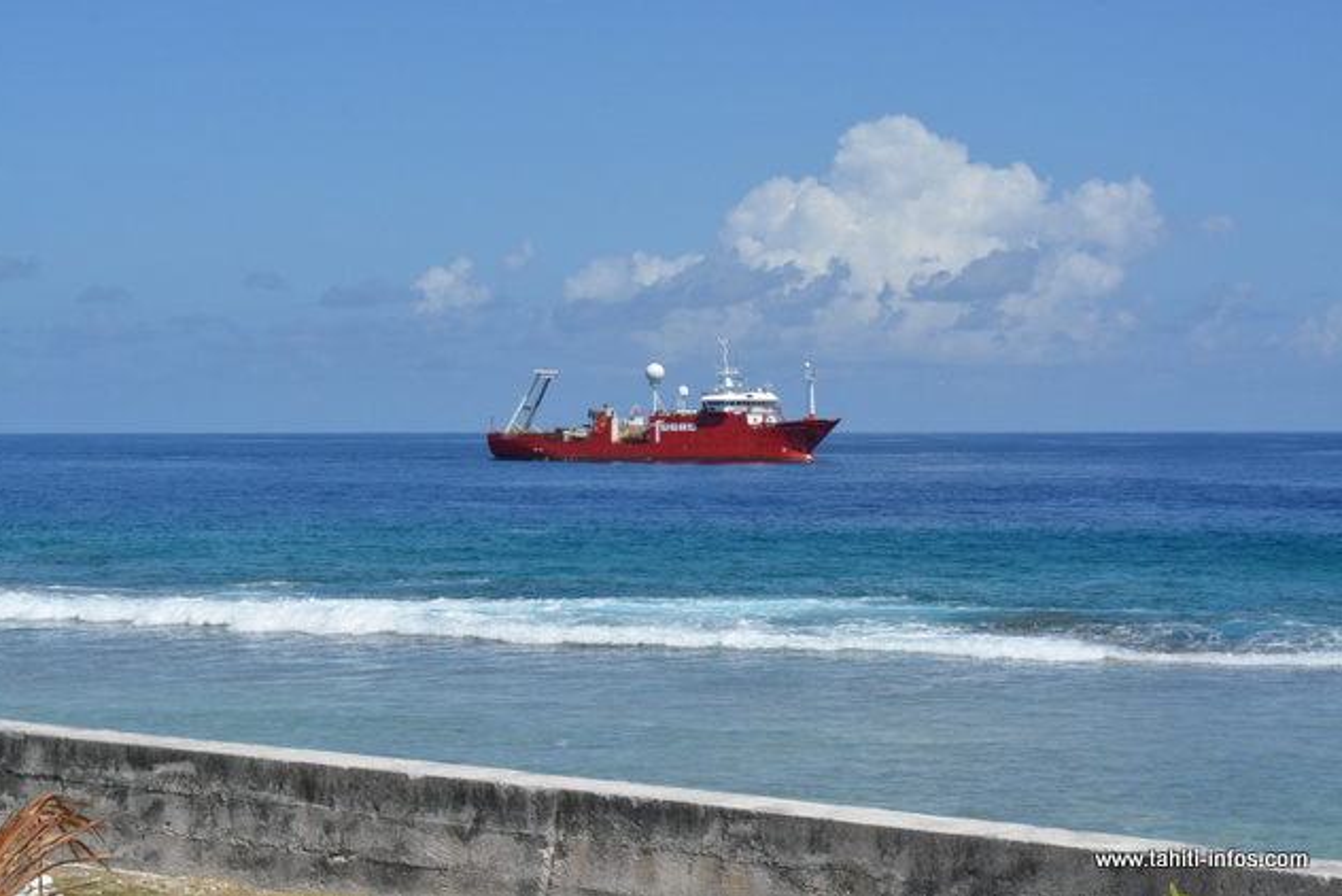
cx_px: 665
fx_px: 3114
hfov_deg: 24.3
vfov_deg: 16.4
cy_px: 447
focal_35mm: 84
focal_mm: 55
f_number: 16
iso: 1000
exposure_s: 1/1000
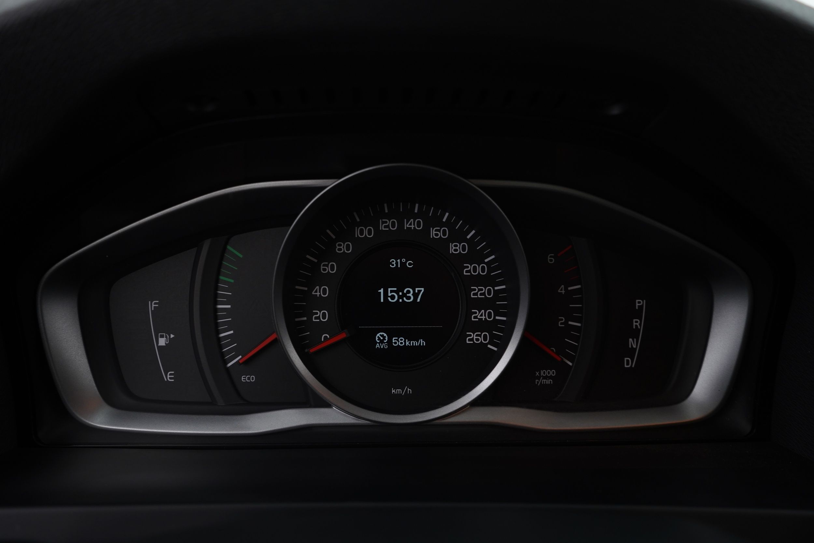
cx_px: 407
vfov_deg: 46.4
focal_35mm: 28
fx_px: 633
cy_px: 272
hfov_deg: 65.5
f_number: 5
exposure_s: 1/8
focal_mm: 28
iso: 800
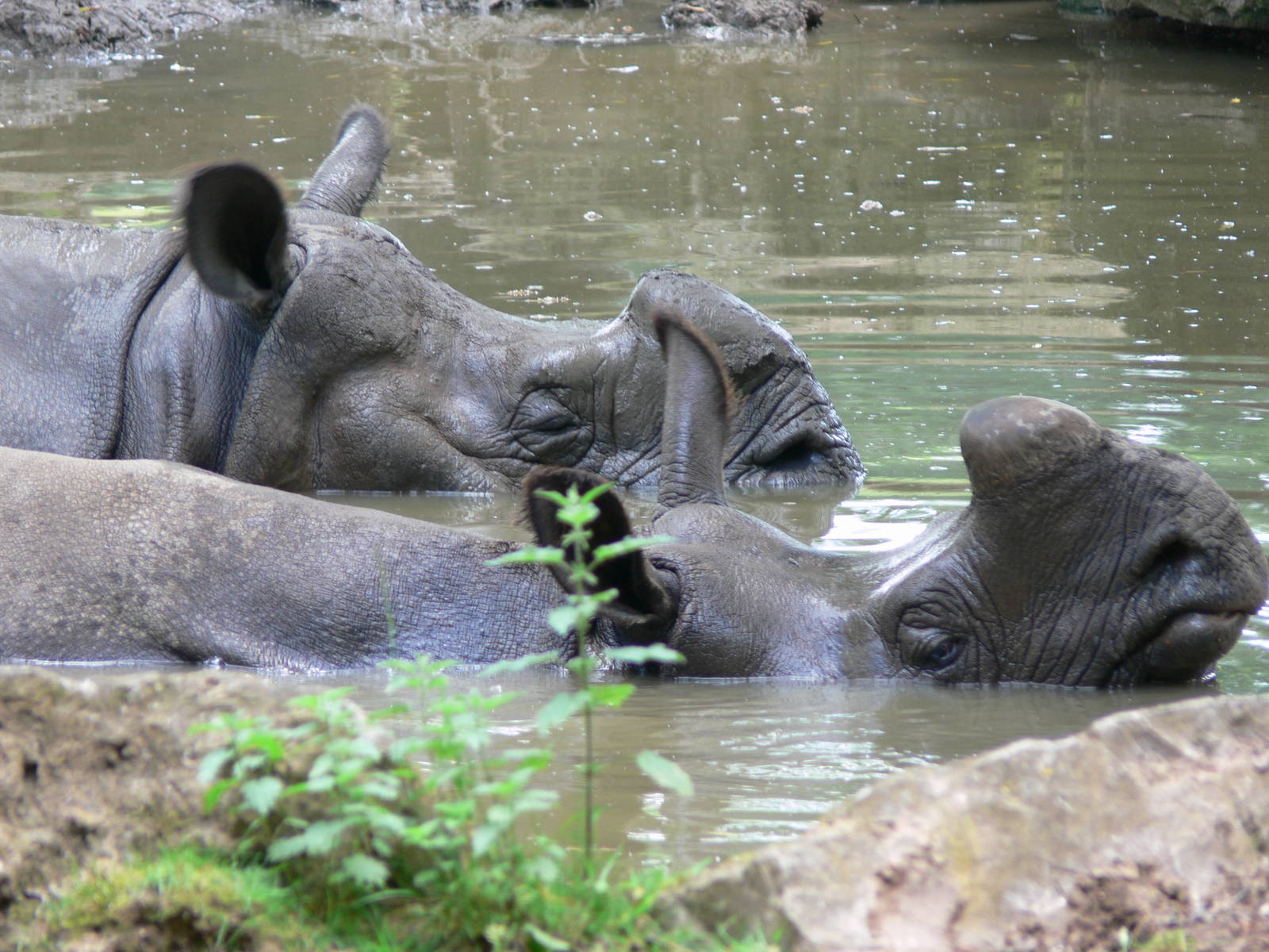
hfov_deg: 5.4
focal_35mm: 365
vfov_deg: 4.1
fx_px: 13381
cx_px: 634
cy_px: 476
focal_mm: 77.2
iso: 80
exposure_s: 1/40
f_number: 3.7
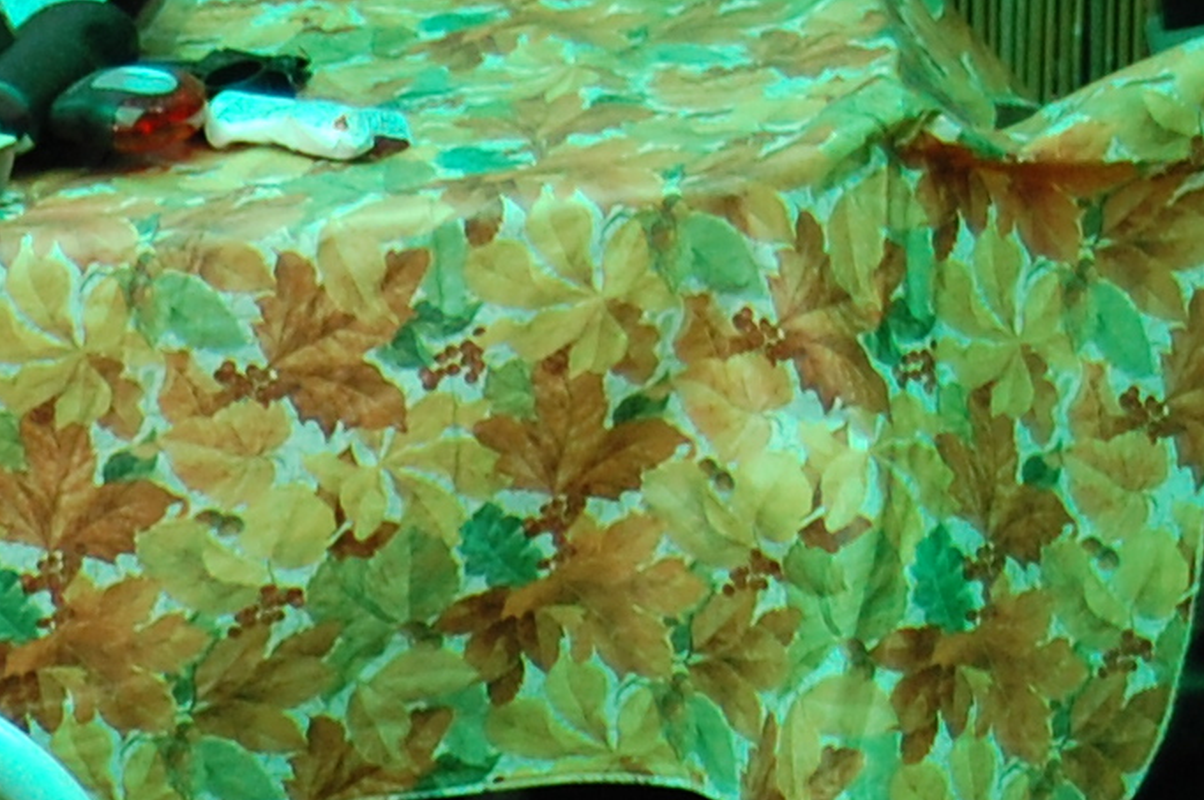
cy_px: 1581
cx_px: -1225
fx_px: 5746
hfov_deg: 10.9
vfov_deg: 7.6
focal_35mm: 172
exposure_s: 1/60
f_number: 4.5
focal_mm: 26
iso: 400
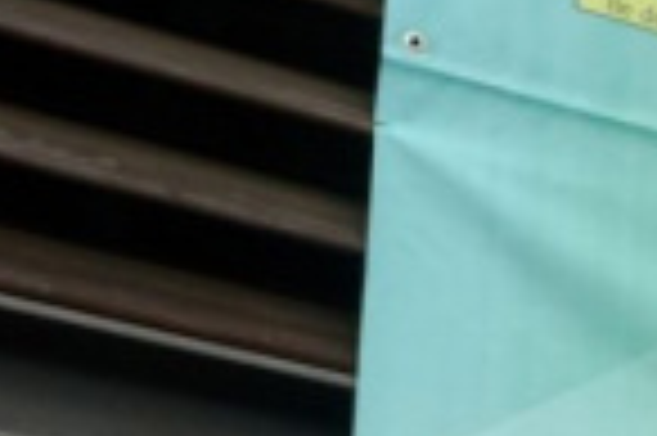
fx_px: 3591
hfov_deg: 9.0
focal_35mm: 197
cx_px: 1778
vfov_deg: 6.6
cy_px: 1025
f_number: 11
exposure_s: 1/200
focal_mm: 24
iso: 320
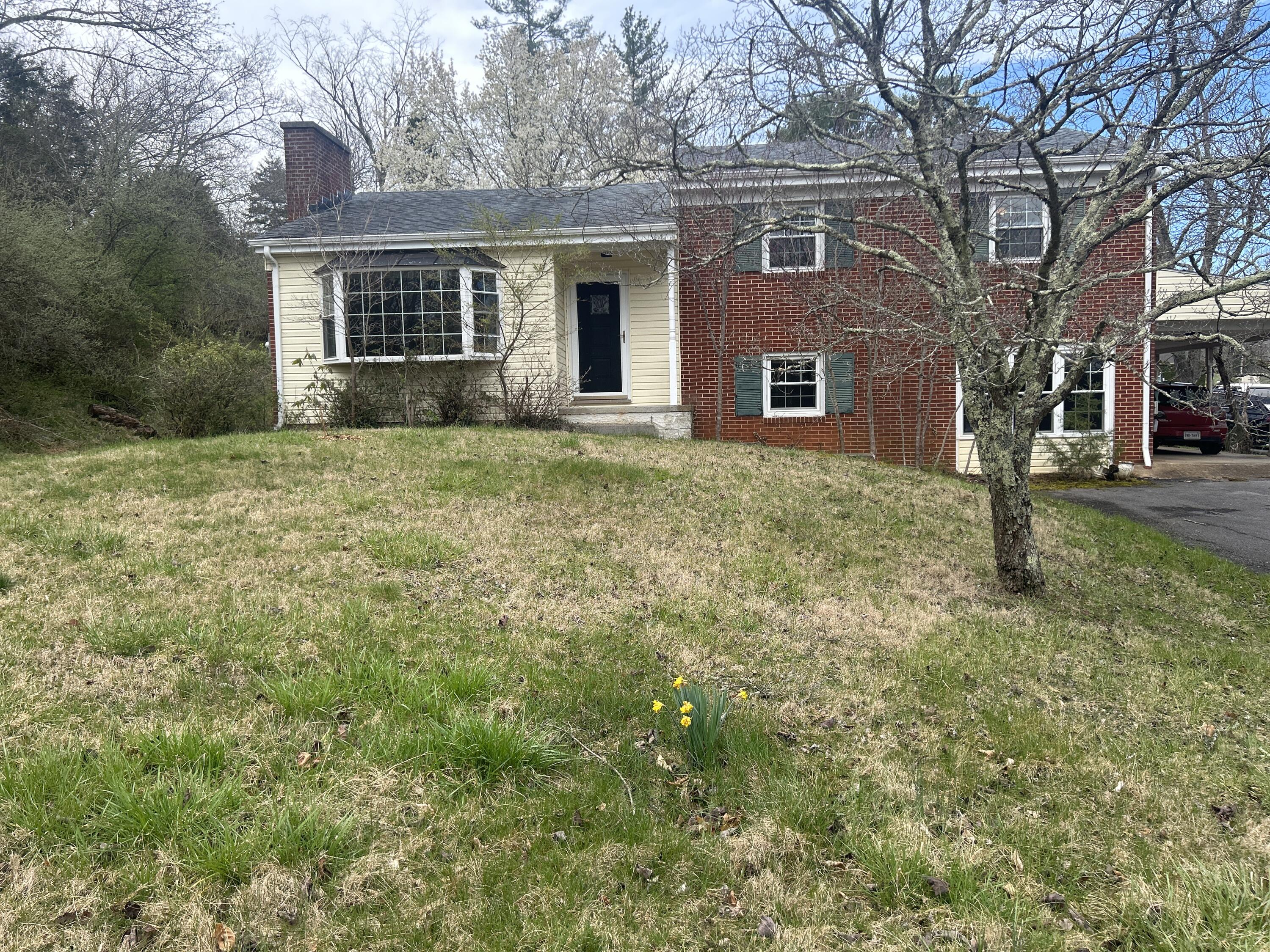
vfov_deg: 53.1
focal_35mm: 26
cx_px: 635
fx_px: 954
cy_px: 476
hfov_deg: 67.3
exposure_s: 1/1124
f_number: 1.5
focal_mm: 5.7
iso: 50
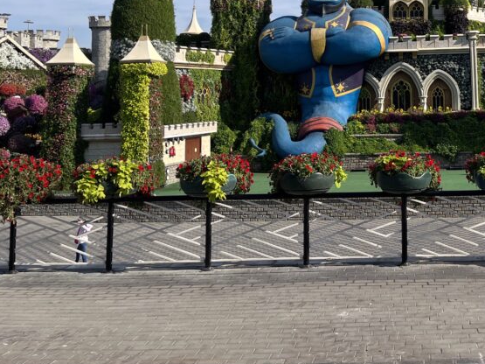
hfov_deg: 37.6
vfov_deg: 29.0
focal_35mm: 48
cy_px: 33
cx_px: 417
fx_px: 672
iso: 50
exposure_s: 1/3413
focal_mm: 5.1
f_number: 1.6
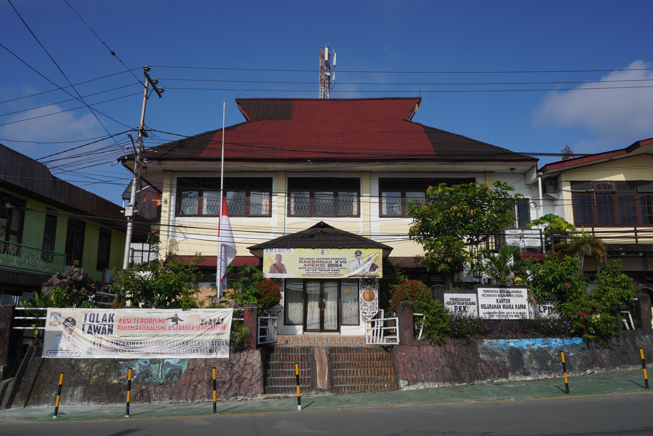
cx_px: 326
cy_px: 218
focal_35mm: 30
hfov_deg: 61.9
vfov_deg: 43.7
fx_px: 544
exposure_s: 1/250
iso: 100
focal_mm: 20
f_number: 13
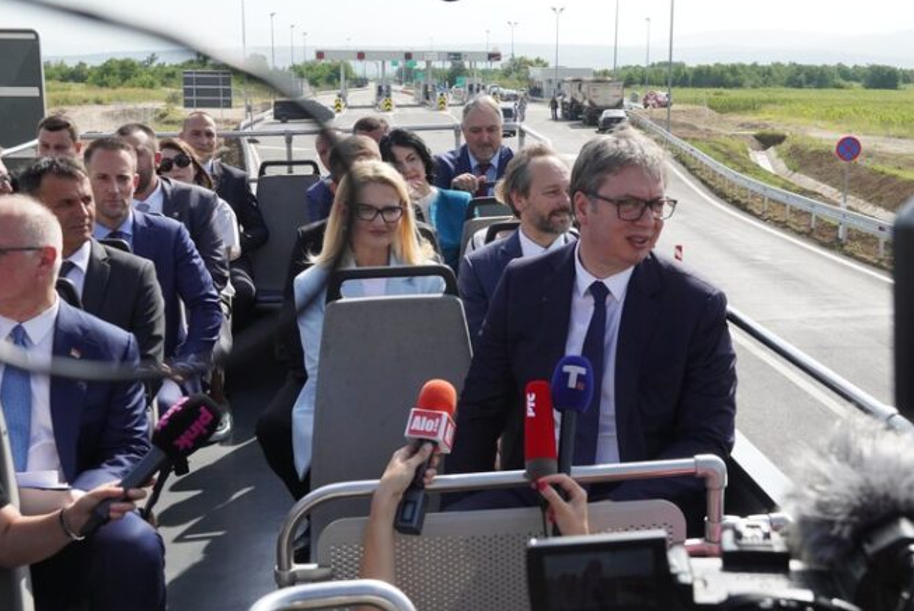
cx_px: 502
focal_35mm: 47
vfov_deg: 28.9
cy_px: 270
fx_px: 1184
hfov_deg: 42.2
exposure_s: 1/3200
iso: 1600
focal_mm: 27
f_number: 6.3
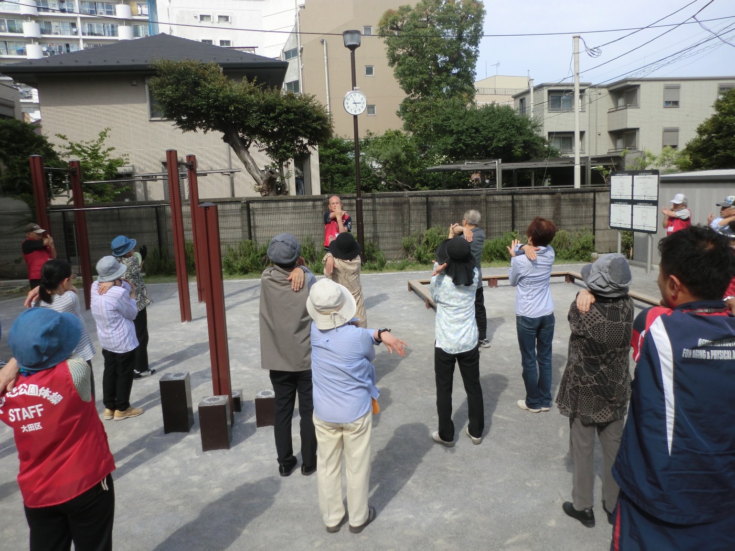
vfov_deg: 51.4
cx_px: 368
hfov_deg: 65.3
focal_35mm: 27
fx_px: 573
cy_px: 276
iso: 50
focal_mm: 4.9
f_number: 3.2
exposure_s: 1/640
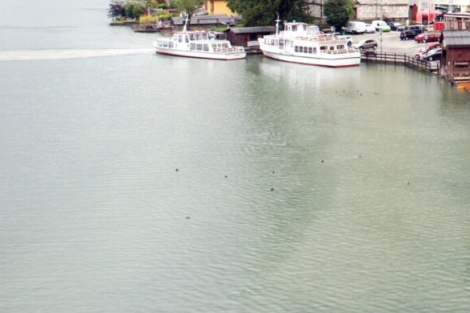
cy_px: -18
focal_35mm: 75
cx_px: 515
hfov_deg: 25.1
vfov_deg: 17.6
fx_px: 979
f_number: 5
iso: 200
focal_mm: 18
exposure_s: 1/60
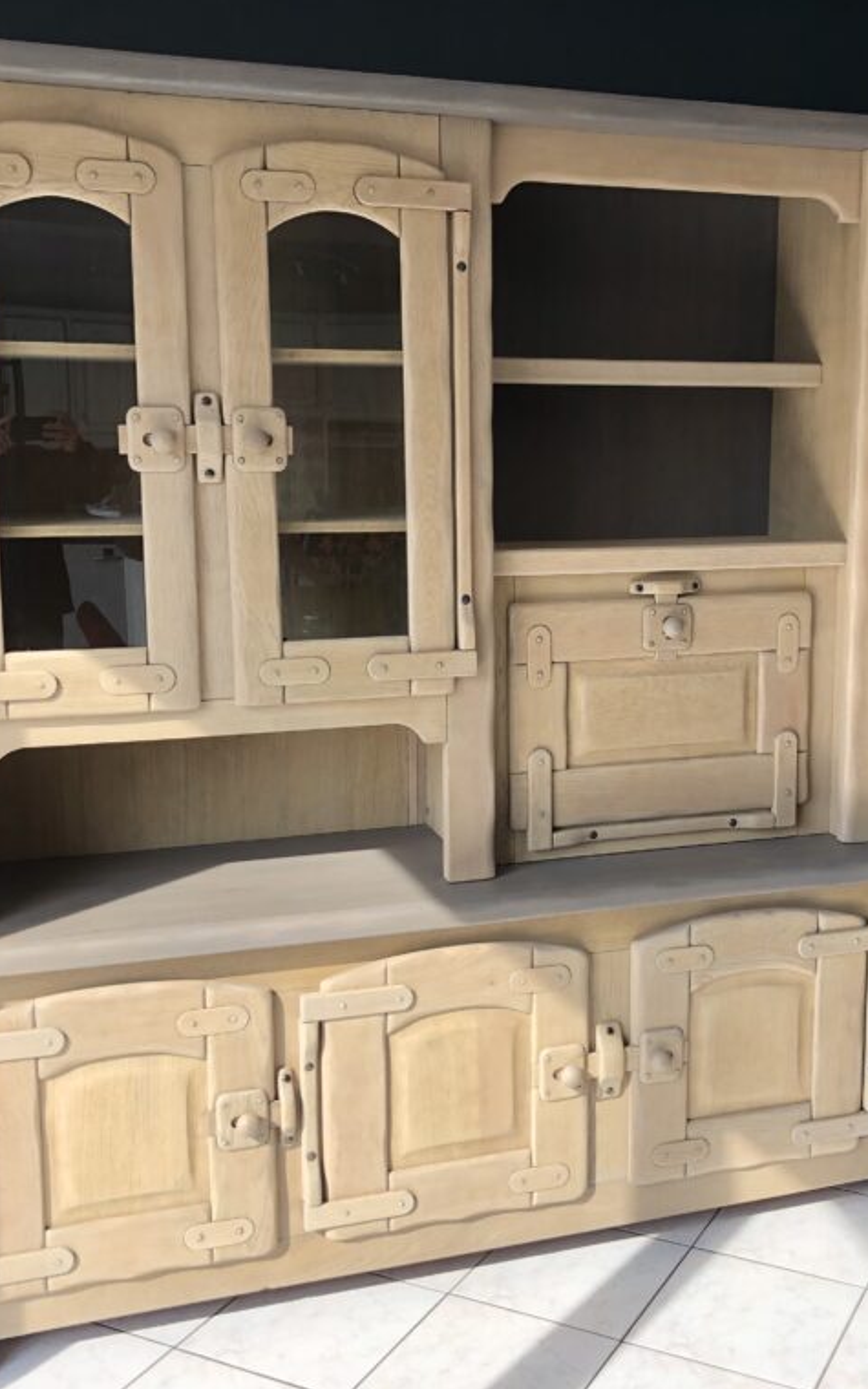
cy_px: 691
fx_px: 1514
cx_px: 566
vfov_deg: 49.3
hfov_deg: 31.8
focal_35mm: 40
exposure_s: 1/226
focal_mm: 4
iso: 20
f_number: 1.8
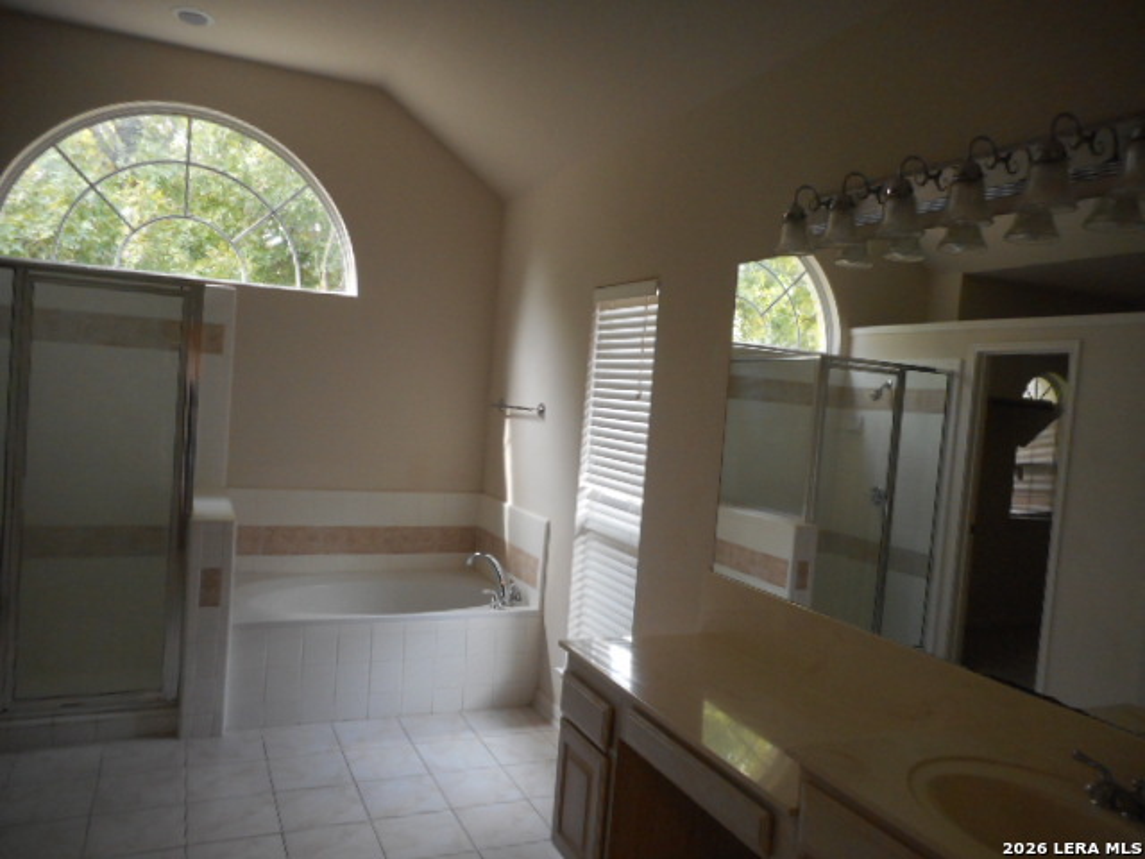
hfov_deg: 69.4
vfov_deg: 54.9
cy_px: 430
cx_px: 572
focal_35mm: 25
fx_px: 827
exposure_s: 1/30
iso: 200
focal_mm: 4.5
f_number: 3.7
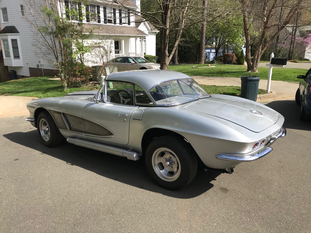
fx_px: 252
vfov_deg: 49.7
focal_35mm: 28
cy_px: 116
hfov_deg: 63.4
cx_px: 156
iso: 20
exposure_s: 1/1808
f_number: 1.8
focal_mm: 3.99
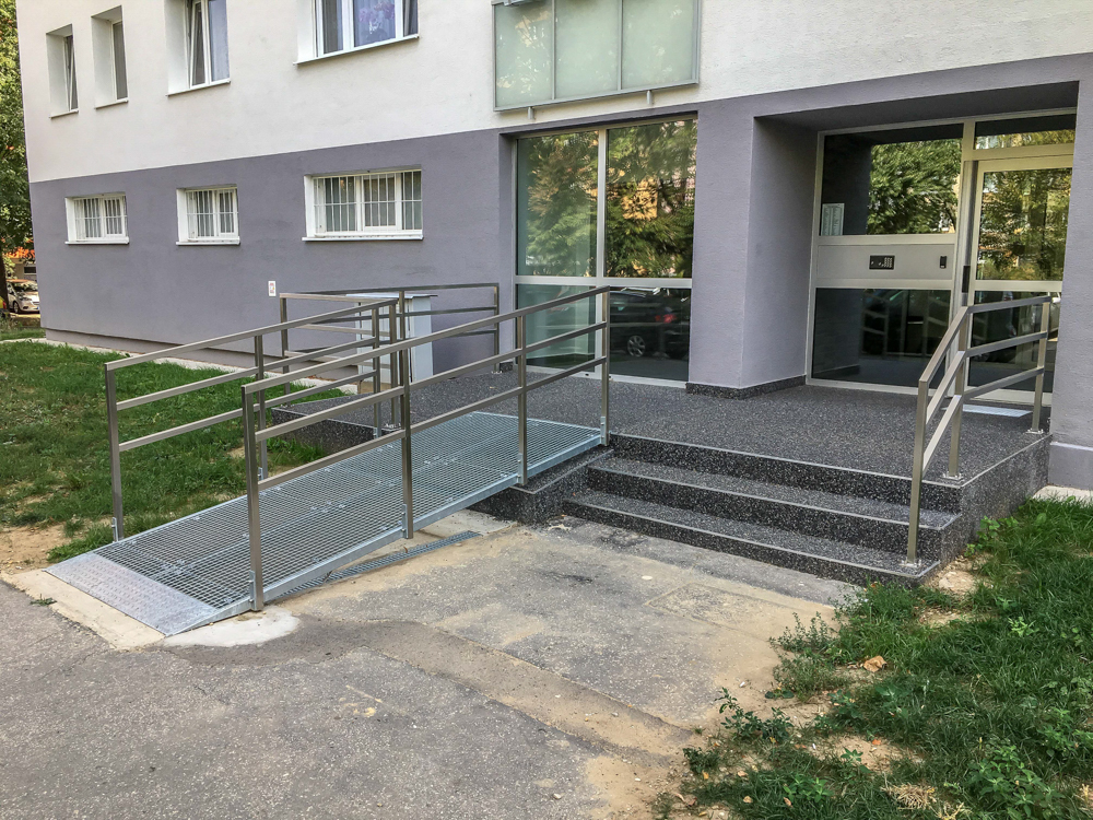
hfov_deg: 61.7
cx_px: 546
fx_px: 916
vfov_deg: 48.2
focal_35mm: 29
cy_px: 410
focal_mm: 4.15
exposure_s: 1/350
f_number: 2.2
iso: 25
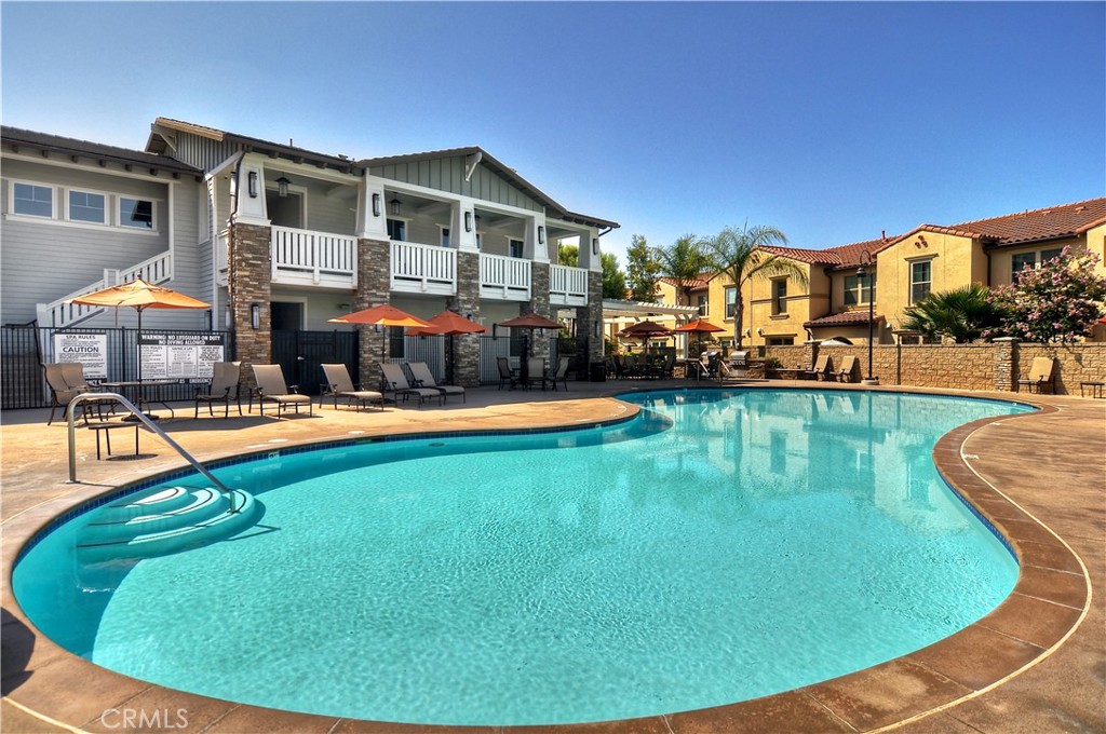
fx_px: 552
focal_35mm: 18
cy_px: 367
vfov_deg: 67.2
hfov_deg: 90.1
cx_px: 553
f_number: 7.1
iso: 125
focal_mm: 12
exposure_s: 1/500
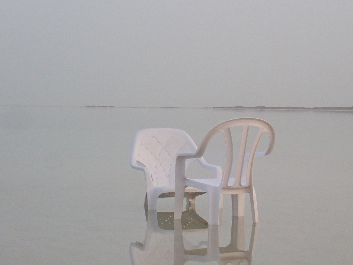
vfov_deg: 16.2
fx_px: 928
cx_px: 213
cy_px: 172
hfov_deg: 21.5
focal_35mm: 91
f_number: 16
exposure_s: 1/60
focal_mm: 12.6
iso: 500
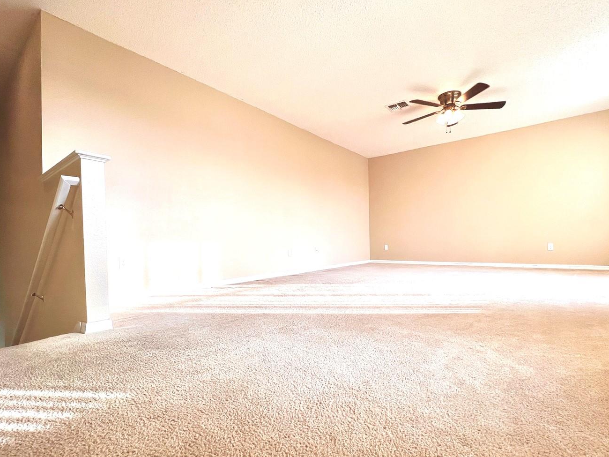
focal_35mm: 16
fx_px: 281
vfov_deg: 78.0
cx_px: 301
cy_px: 242
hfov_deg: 94.5
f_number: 1.8
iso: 64
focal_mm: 1.57
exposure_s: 1/120
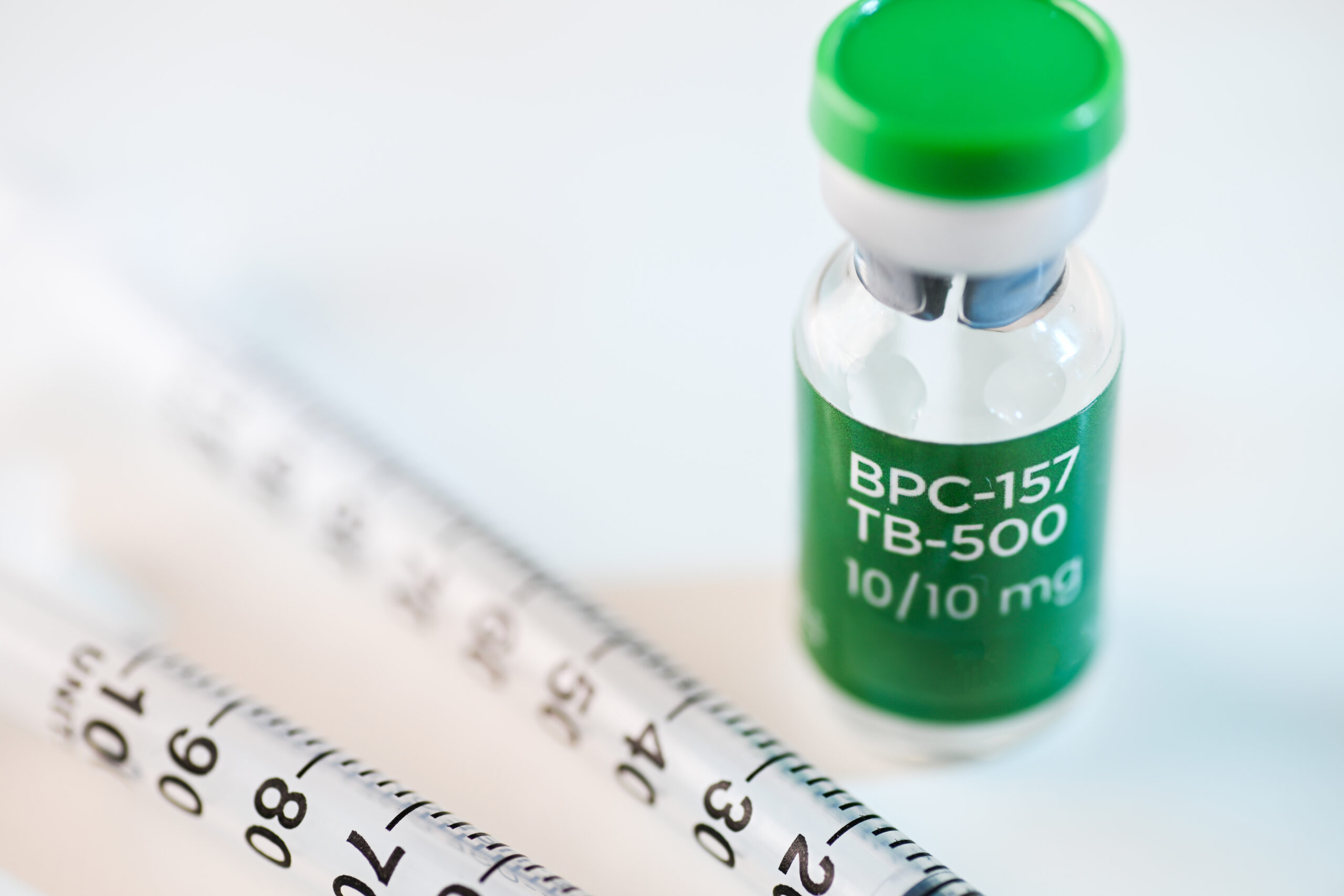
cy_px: 448
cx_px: 672
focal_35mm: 90
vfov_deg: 15.2
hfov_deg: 22.6
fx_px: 3360
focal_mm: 90
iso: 100
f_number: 7.1
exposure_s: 1/160
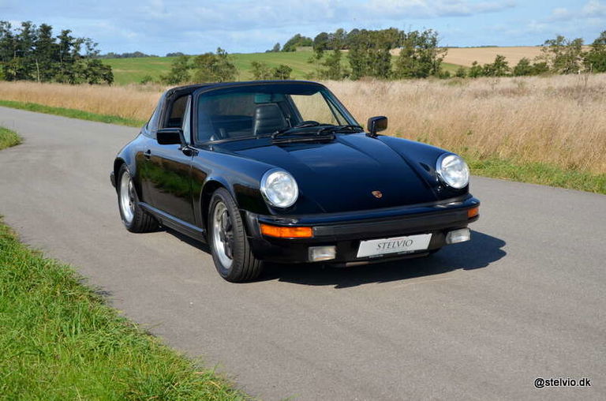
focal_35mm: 57
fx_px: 957
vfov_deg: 23.7
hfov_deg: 35.1
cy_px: 200
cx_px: 303
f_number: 8
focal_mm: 38
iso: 160
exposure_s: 1/250
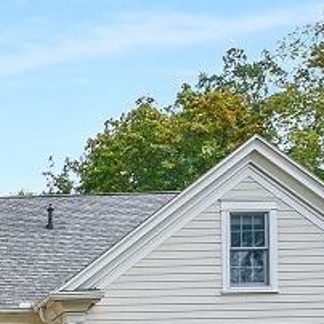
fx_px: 667
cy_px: 401
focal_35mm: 63
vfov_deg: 24.4
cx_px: -220
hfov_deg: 21.0
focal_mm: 10
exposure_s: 1/250
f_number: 10
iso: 250
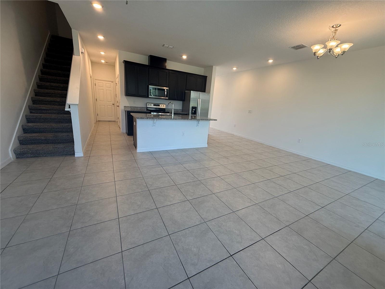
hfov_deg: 102.1
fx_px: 156
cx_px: 192
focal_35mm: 14
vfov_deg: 85.7
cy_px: 144
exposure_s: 1/120
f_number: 2.2
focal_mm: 2.22
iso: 125
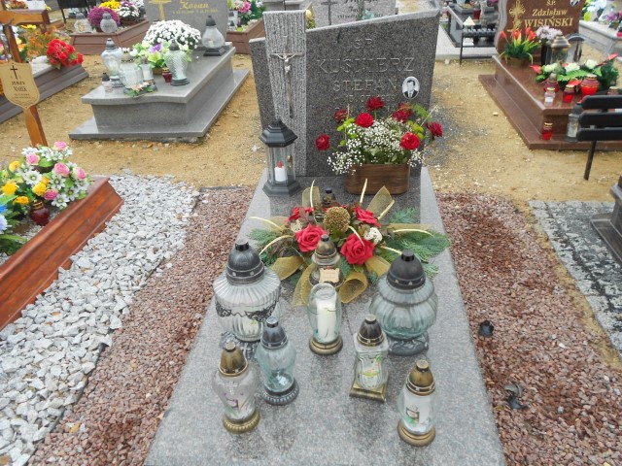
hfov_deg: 61.7
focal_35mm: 29
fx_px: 521
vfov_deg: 48.2
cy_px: 233
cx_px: 311
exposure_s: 1/60
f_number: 3.4
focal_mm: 5.1
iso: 80
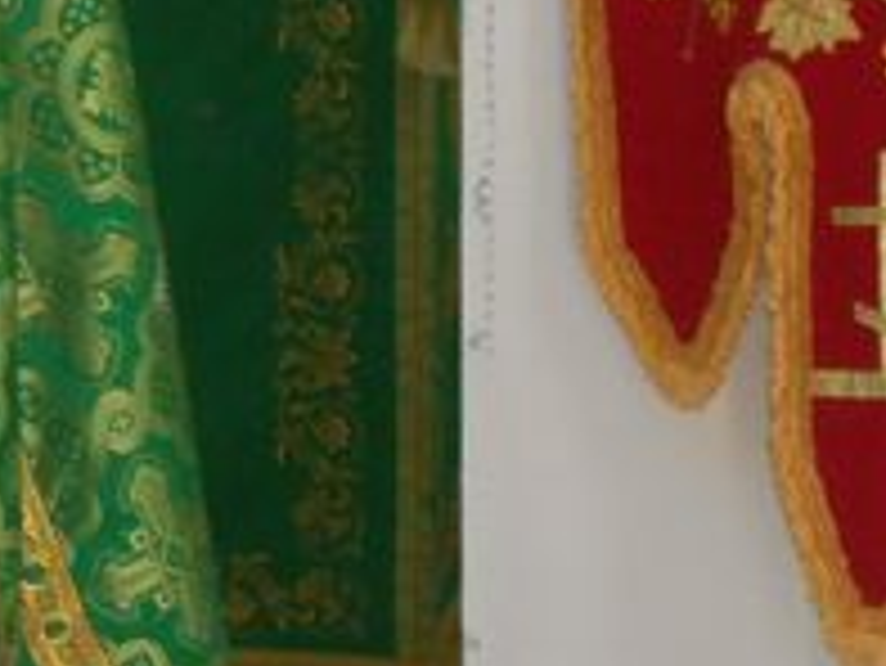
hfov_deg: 7.4
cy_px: -423
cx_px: -837
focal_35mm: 256
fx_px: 6556
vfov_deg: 5.7
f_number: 5.6
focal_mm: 11.3
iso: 320
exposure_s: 1/60
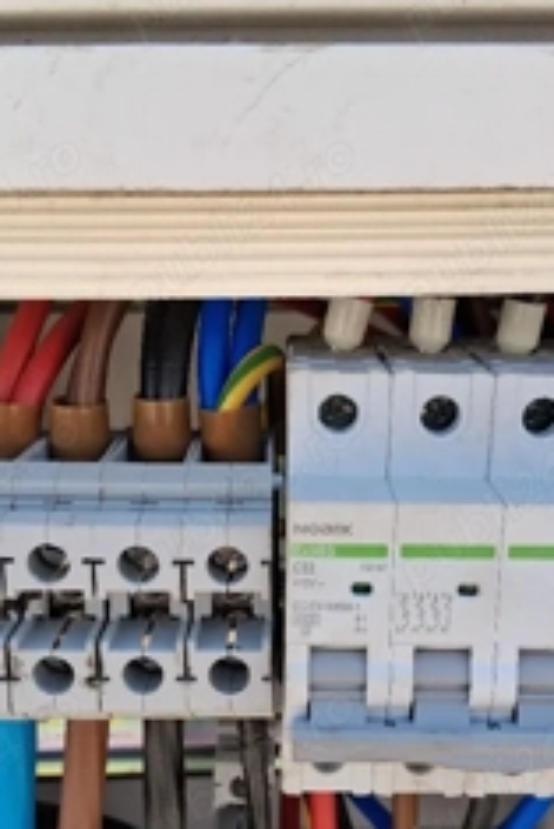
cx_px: 311
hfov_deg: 29.3
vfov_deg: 42.2
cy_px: 543
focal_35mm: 46
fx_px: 1060
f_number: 1.8
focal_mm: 3.98
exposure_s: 1/149
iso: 25
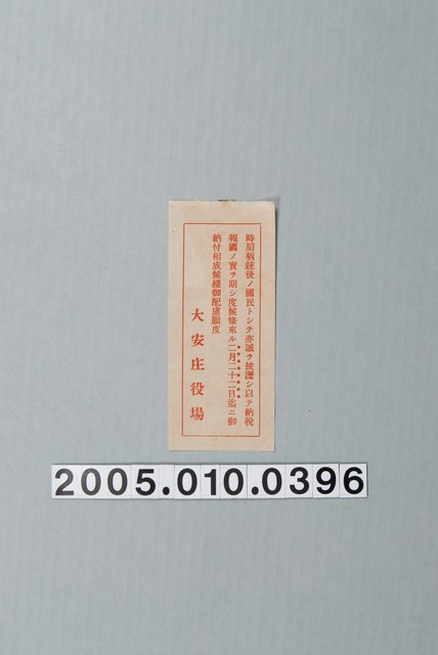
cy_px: 328
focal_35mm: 57
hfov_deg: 23.8
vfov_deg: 35.0
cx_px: 219
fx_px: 1038
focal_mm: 38
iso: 100
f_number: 8
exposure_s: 1/125
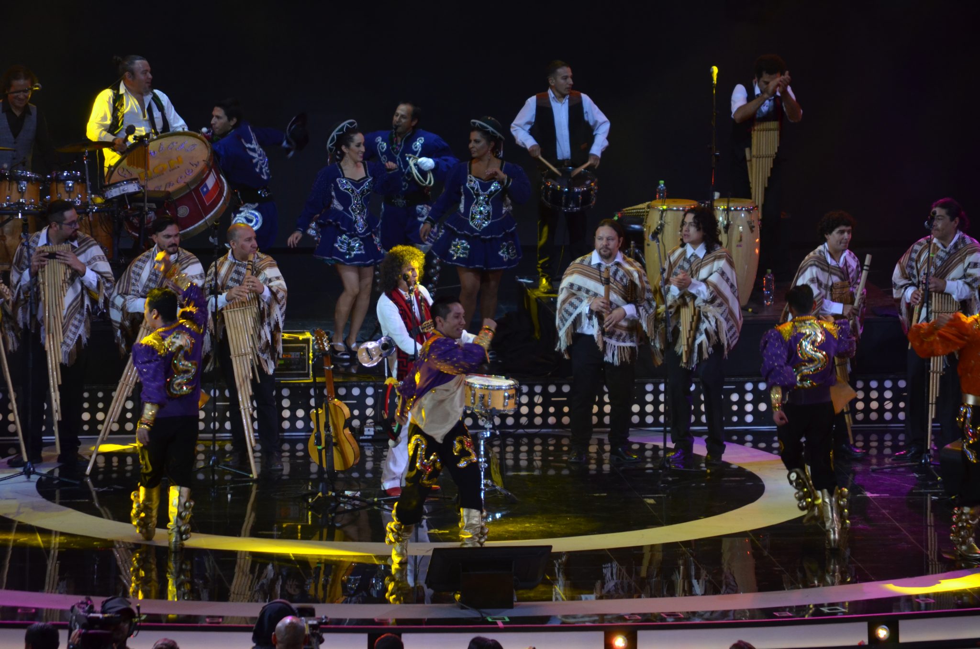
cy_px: 324
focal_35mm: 300
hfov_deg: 6.9
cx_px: 490
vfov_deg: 4.6
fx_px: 8149
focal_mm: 200
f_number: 5.6
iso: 800
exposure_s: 1/100
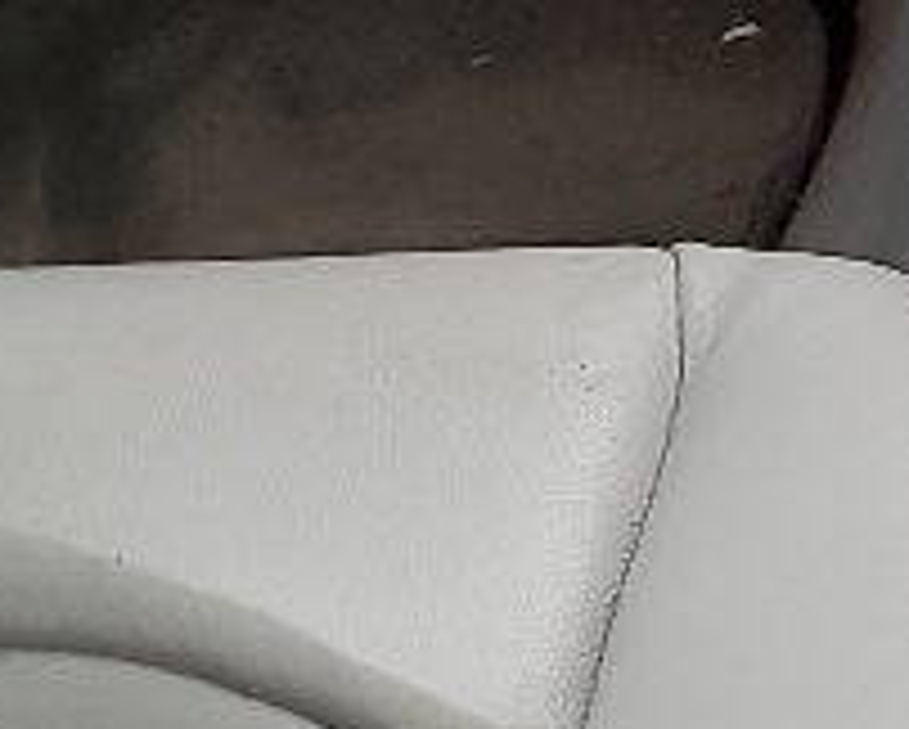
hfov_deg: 9.2
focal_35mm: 201
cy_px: 216
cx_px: 1624
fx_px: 5413
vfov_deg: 7.7
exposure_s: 1/120
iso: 59
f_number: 1.5
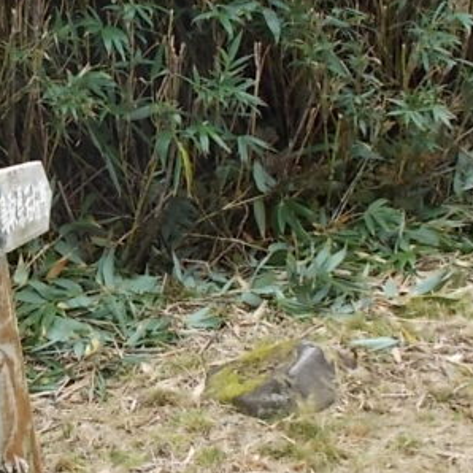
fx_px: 1221
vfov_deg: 21.9
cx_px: -54
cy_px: 222
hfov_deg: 20.8
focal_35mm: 79
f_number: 3.2
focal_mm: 4.6
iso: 80
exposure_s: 1/250
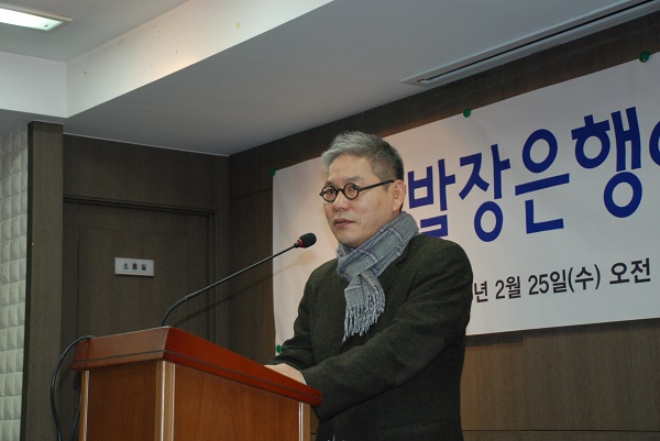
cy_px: 220
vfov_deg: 19.0
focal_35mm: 72
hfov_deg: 28.1
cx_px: 330
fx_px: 1321
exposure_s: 1/60
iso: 800
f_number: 4.8
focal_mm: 48
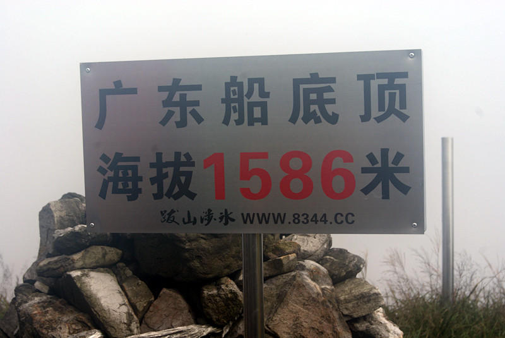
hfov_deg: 27.0
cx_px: 252
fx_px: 1053
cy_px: 169
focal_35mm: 75
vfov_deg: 18.2
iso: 100
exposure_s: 1/200
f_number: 9
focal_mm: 50
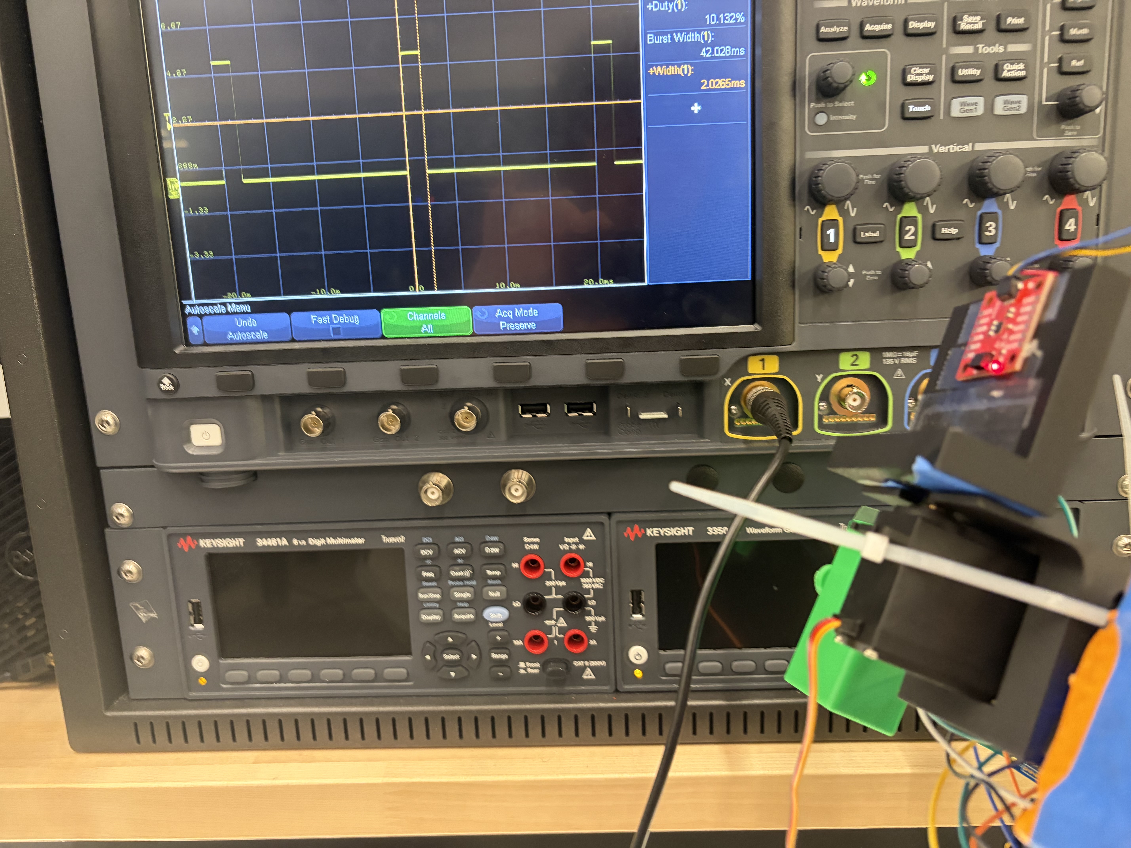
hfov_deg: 67.3
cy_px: 424
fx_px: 849
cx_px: 566
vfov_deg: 53.1
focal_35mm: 26
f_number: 1.6
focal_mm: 5.96
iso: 320
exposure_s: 1/60
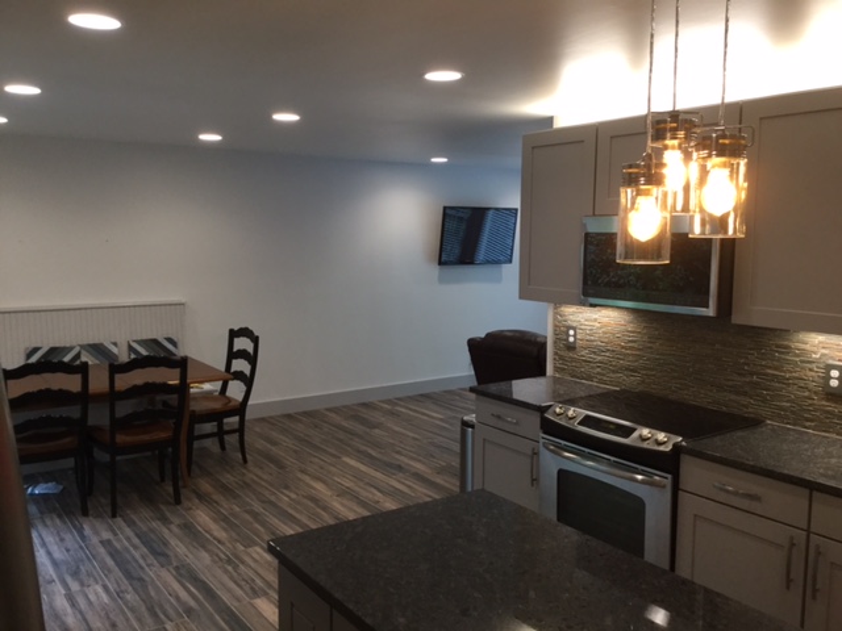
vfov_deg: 45.4
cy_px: 316
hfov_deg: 58.4
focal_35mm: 31
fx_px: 754
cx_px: 421
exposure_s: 1/30
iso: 64
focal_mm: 3.3
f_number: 2.4
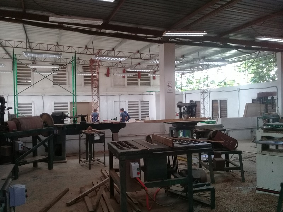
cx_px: 142
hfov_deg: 58.4
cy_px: 106
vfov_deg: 45.4
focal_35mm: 31
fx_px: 253
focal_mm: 3.3
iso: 125
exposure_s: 1/40
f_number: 2.2
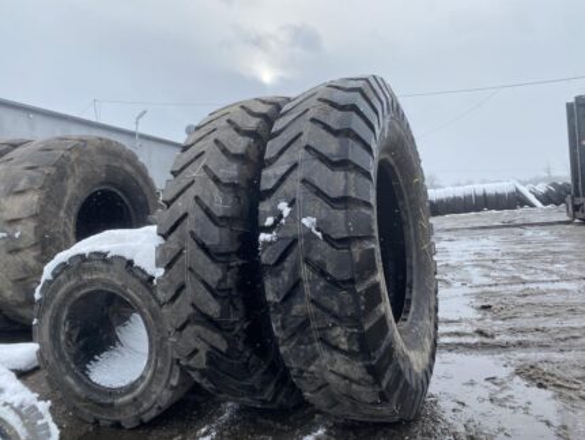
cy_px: 220
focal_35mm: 26
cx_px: 292
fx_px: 440
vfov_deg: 53.1
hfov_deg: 67.3
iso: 32
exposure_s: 1/1447
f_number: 1.8
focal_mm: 4.25
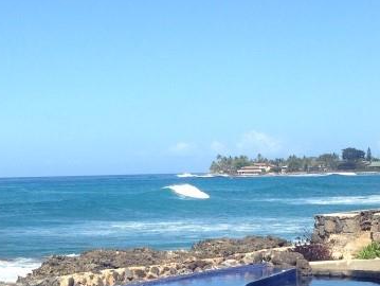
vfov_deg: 15.5
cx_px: 194
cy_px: 285
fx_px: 1033
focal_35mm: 94
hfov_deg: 20.8
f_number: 2.4
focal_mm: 4.13
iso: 50
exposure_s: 1/1290
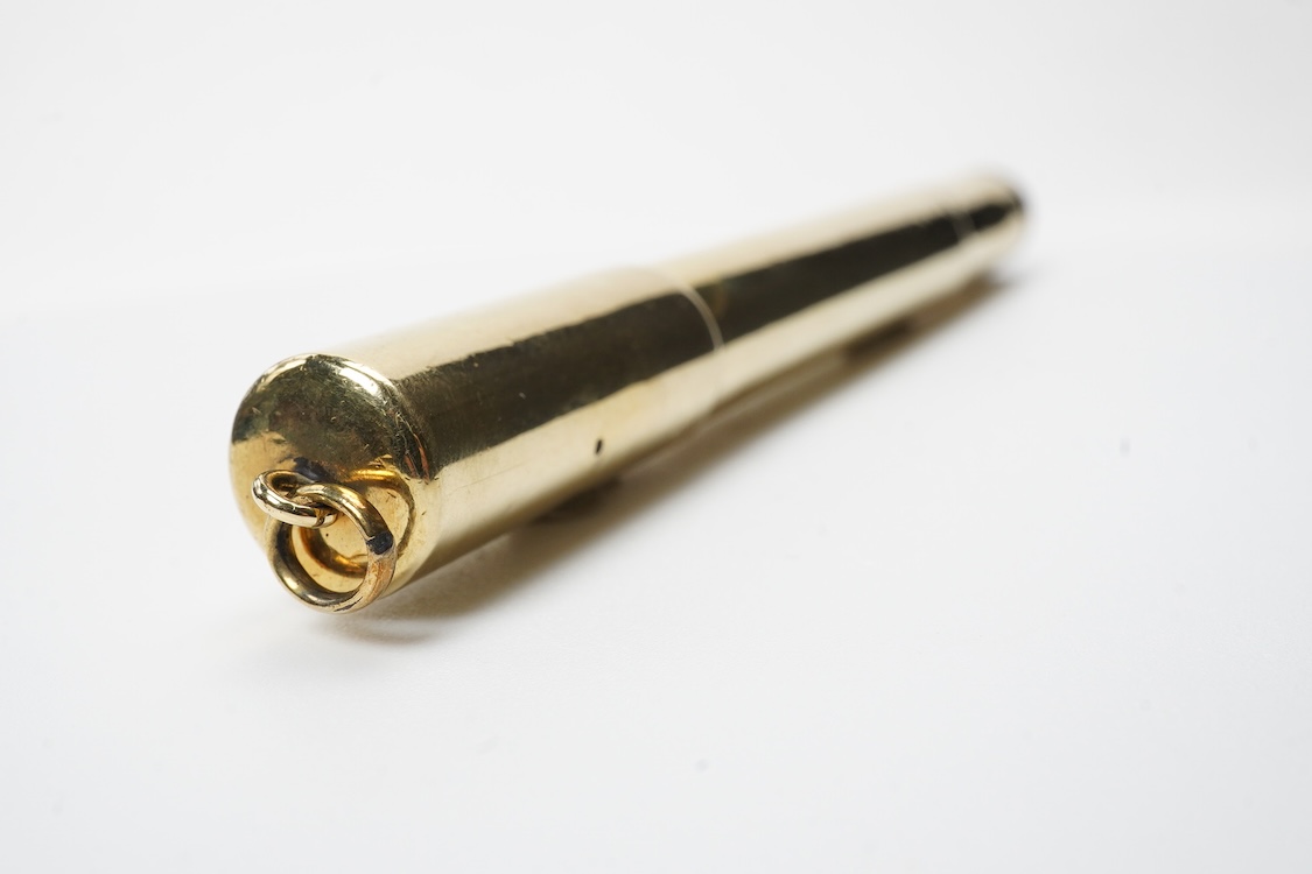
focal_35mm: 45
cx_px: 656
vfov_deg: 29.9
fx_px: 1640
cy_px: 437
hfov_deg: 43.6
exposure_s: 1/100
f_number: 22
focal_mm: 30
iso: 640
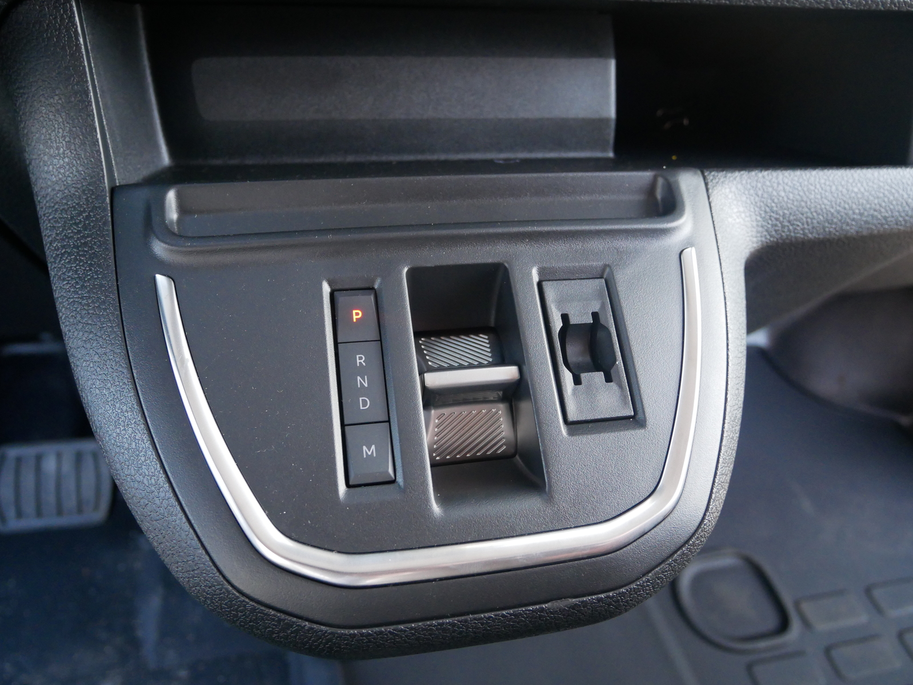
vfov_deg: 53.1
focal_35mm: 26
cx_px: 456
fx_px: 686
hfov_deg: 67.3
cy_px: 342
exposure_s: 1/125
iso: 1250
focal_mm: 13
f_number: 3.5
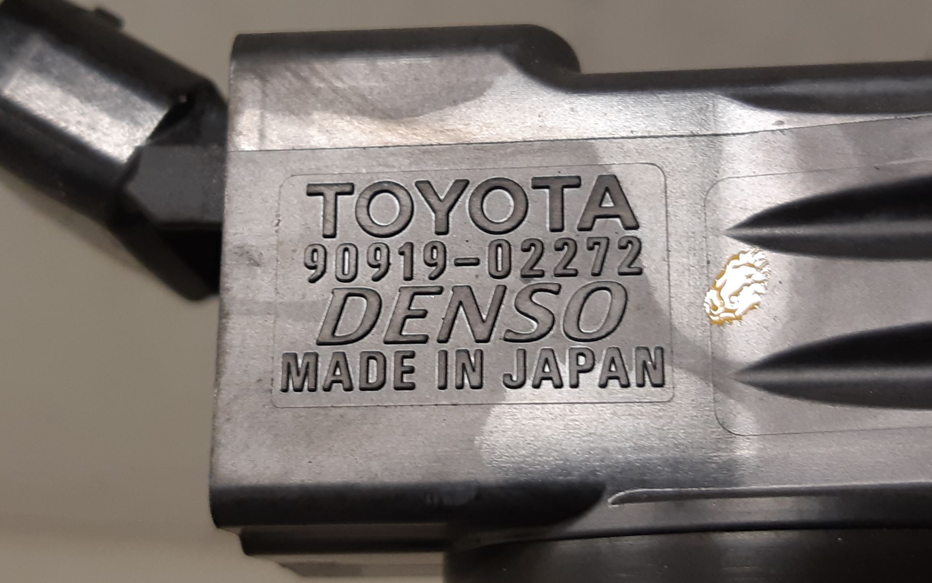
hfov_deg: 64.6
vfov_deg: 43.1
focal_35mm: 29
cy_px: 273
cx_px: 449
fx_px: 737
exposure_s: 1/50
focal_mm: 3.93
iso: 100
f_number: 1.7
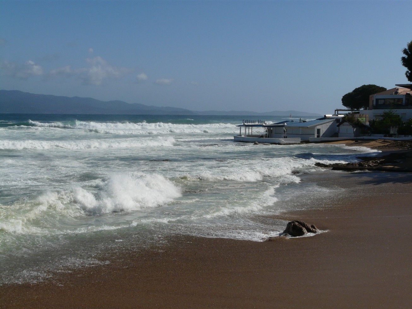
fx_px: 607
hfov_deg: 37.5
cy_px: 154
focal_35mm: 51
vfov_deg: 28.6
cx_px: 206
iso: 100
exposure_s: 1/640
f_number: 8
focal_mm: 8.4
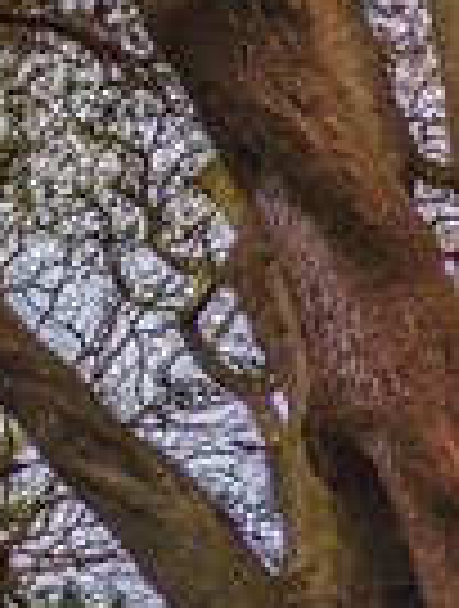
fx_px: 1478
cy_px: 205
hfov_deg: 14.5
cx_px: -472
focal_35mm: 84
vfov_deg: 23.1
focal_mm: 2.35
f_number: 2.2
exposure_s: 1/243
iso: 44
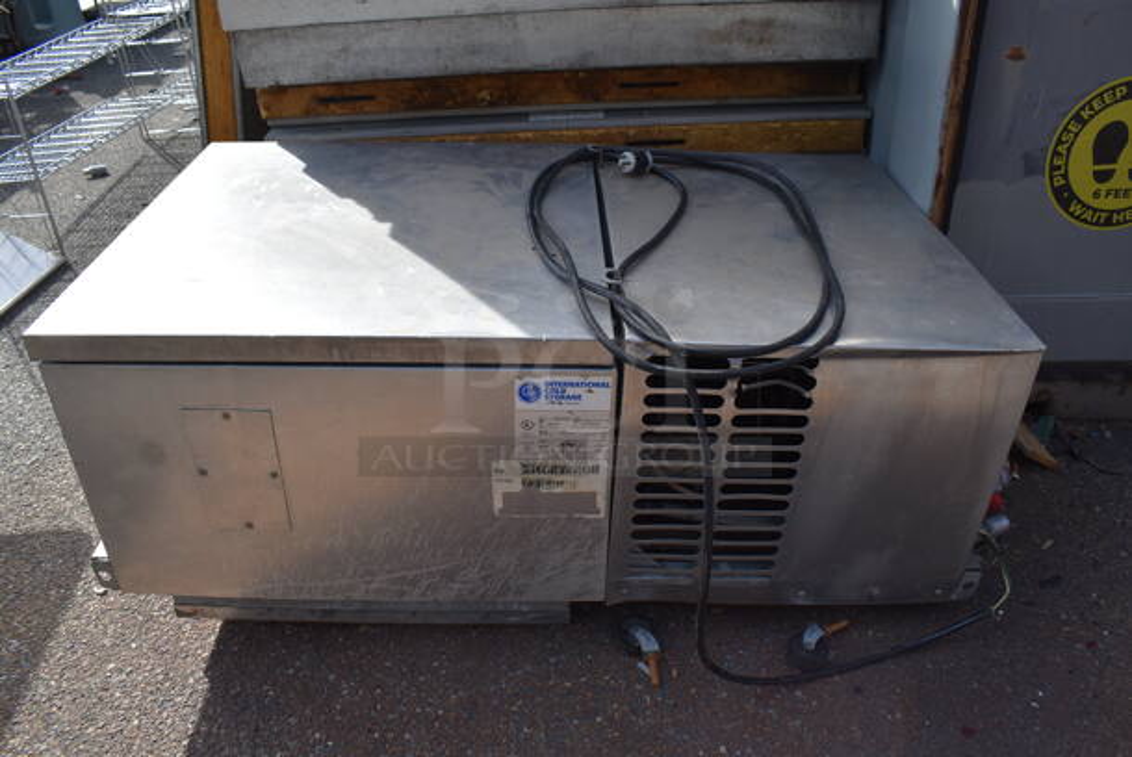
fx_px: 850
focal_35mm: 27
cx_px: 566
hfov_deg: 67.3
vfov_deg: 48.0
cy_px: 378
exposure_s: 1/320
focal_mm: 18
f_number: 7.1
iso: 200
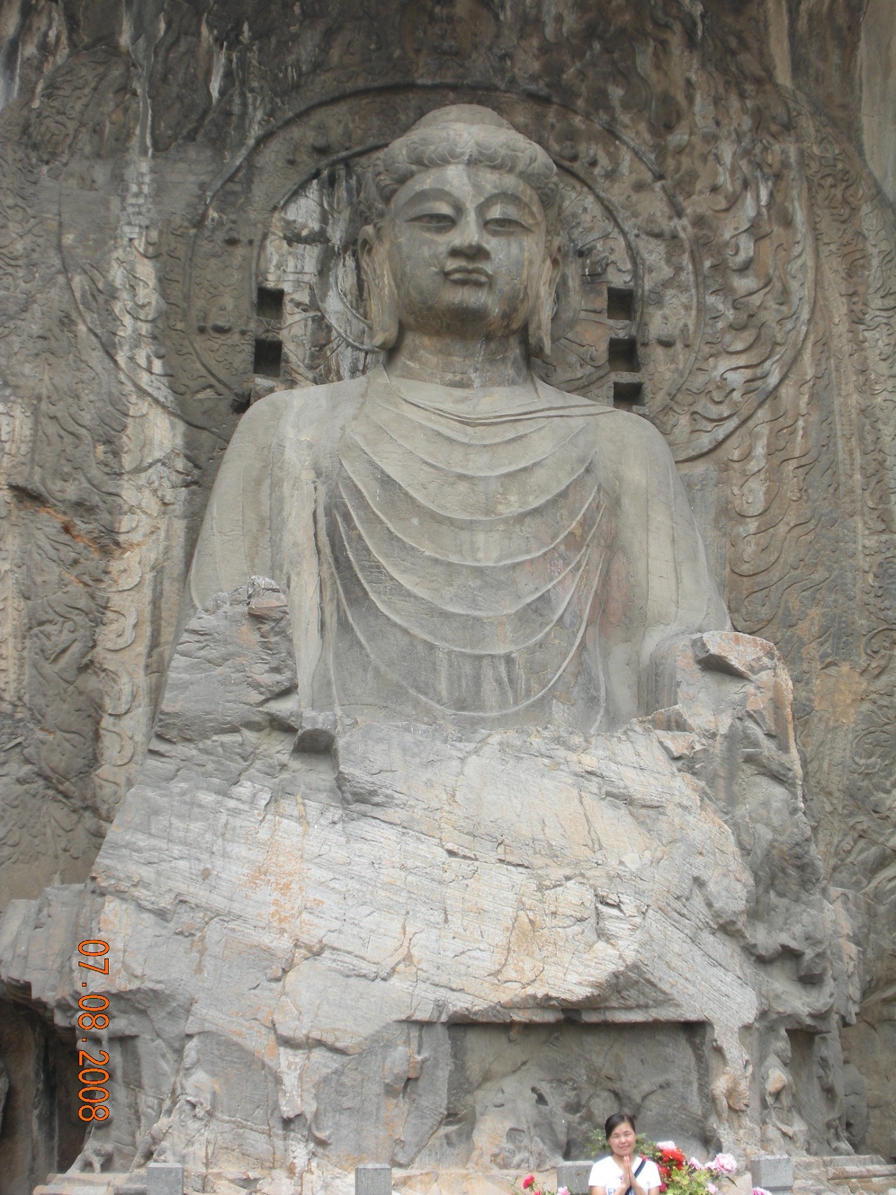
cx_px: 448
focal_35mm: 44
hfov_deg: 32.9
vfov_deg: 42.9
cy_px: 598
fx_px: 1518
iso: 64
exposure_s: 1/180
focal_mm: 7.7
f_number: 4
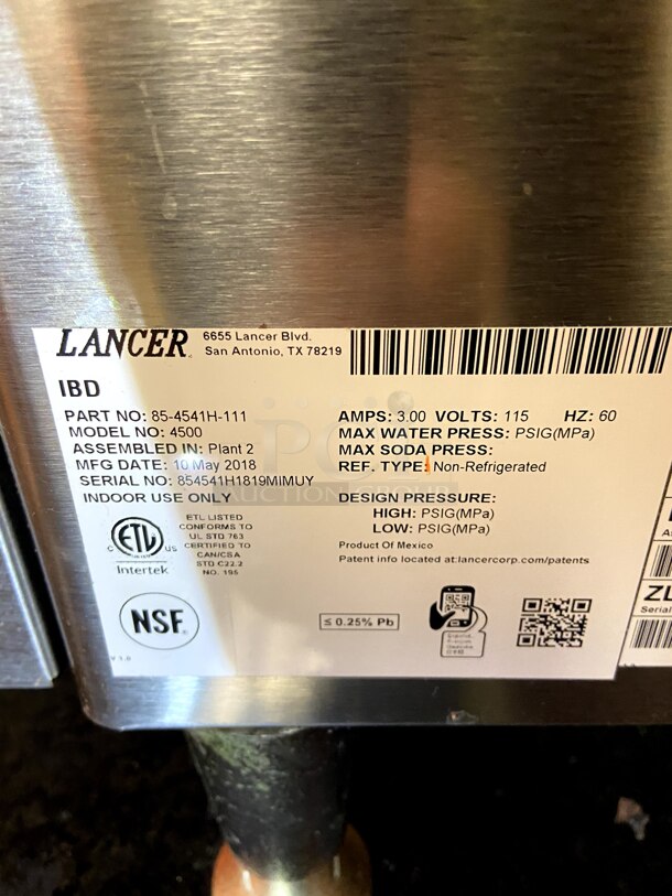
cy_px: 448
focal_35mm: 26
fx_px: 673
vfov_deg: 67.3
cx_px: 336
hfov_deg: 53.1
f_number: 1.8
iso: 400
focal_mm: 4.25
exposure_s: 1/60
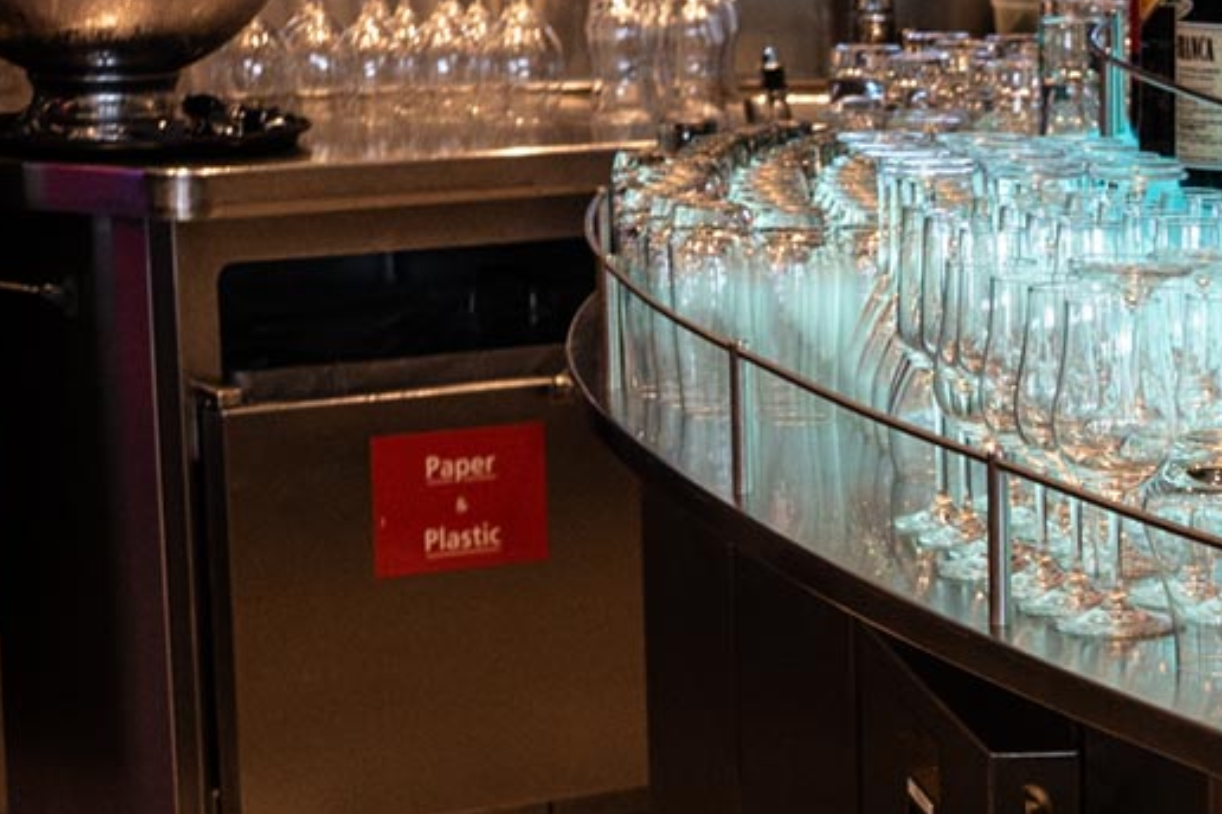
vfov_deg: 8.6
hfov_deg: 11.9
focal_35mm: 159
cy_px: 937
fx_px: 5396
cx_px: 2200
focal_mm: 25.3
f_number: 4
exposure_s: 1/80
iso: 200
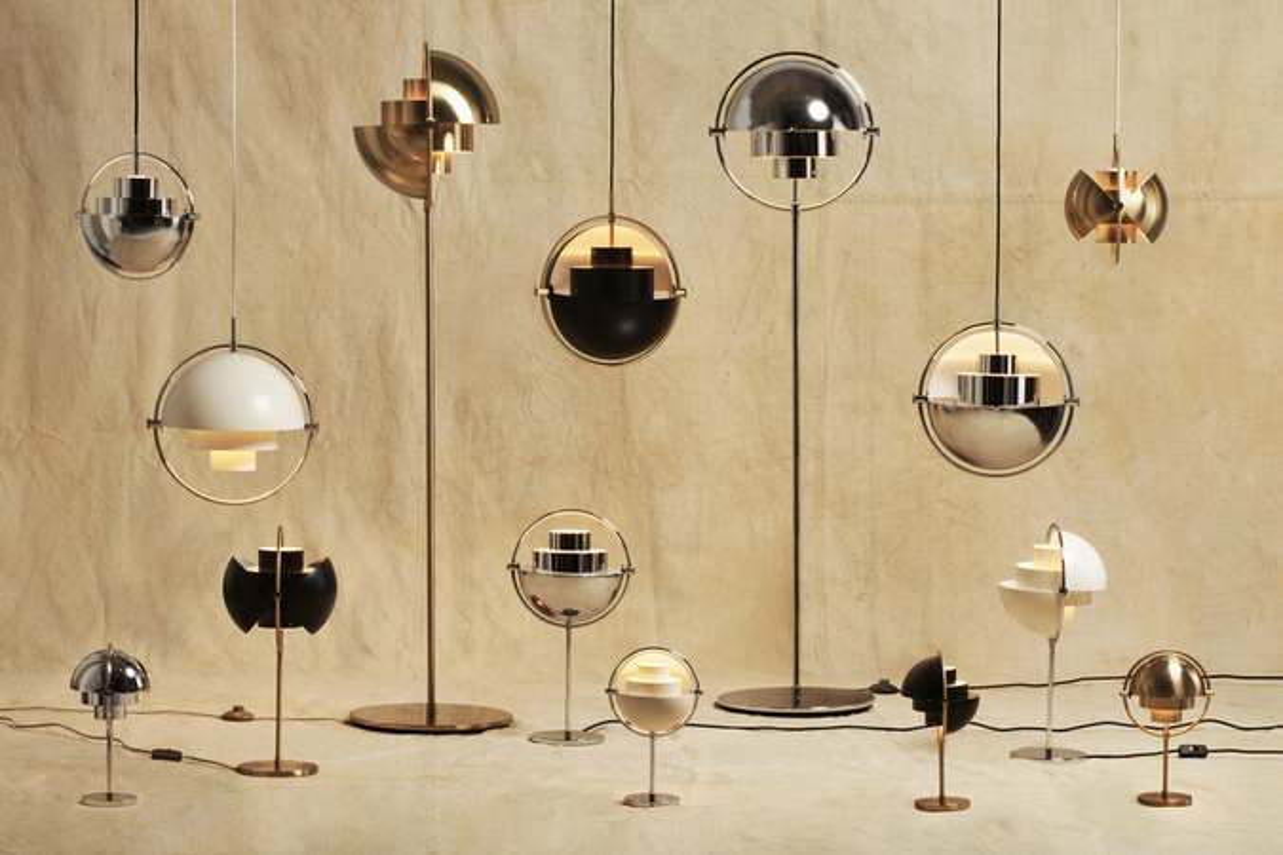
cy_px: 428
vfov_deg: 13.7
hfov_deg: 20.4
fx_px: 3564
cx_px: 642
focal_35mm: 100
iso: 400
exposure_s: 1/25
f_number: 25
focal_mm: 100
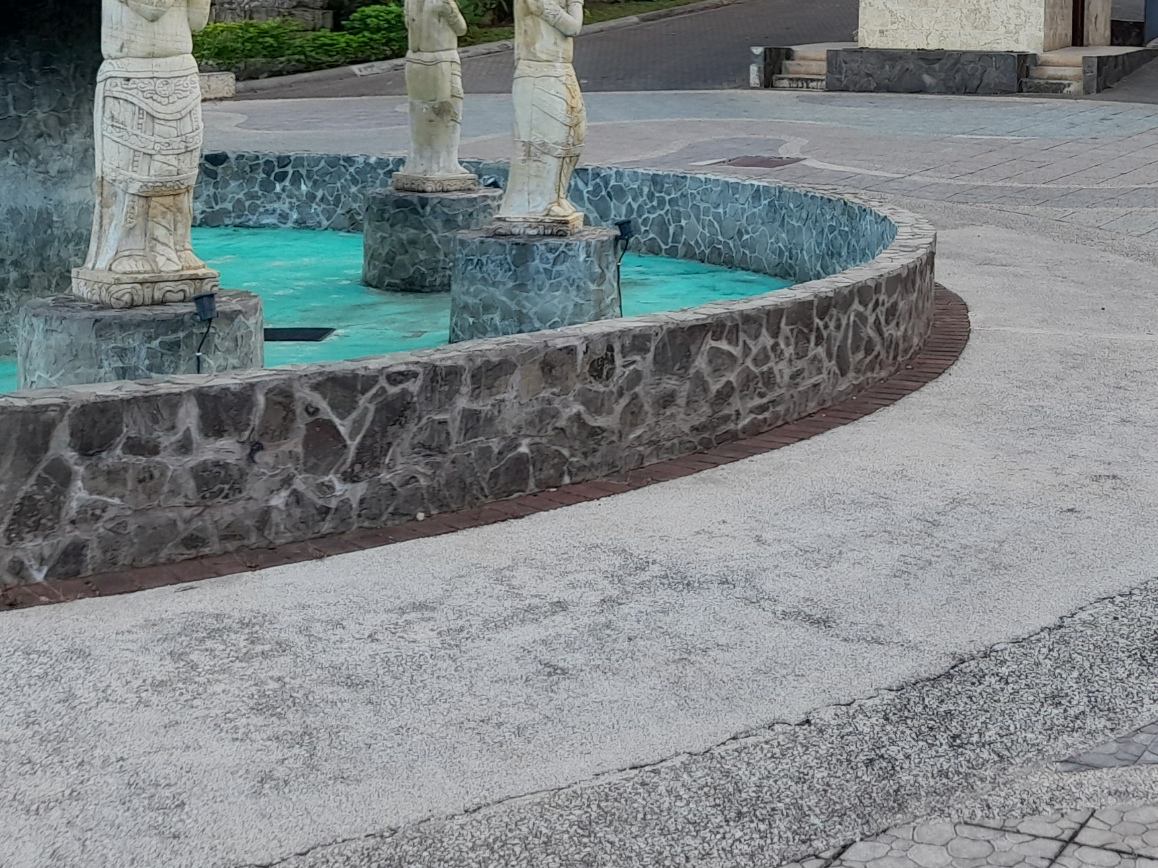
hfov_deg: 31.6
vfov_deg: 24.2
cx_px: 1048
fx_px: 1940
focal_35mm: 58
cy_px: 18
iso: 32
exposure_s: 1/120
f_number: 2
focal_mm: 4.6
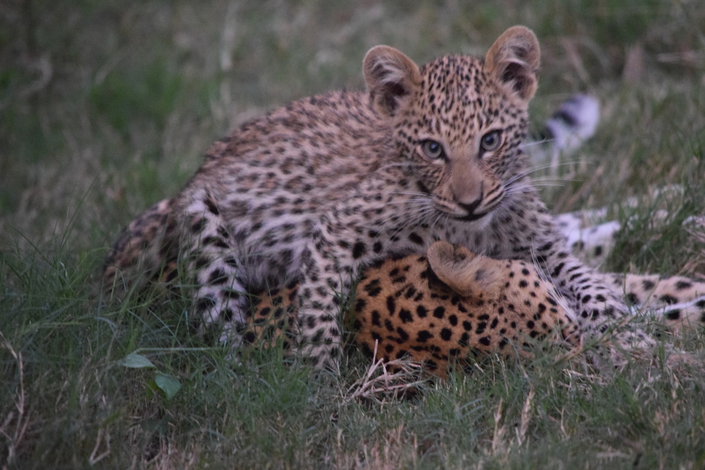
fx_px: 8812
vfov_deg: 3.1
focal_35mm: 450
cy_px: 235
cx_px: 352
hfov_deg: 4.6
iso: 6400
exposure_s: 1/50
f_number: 5.6
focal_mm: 300
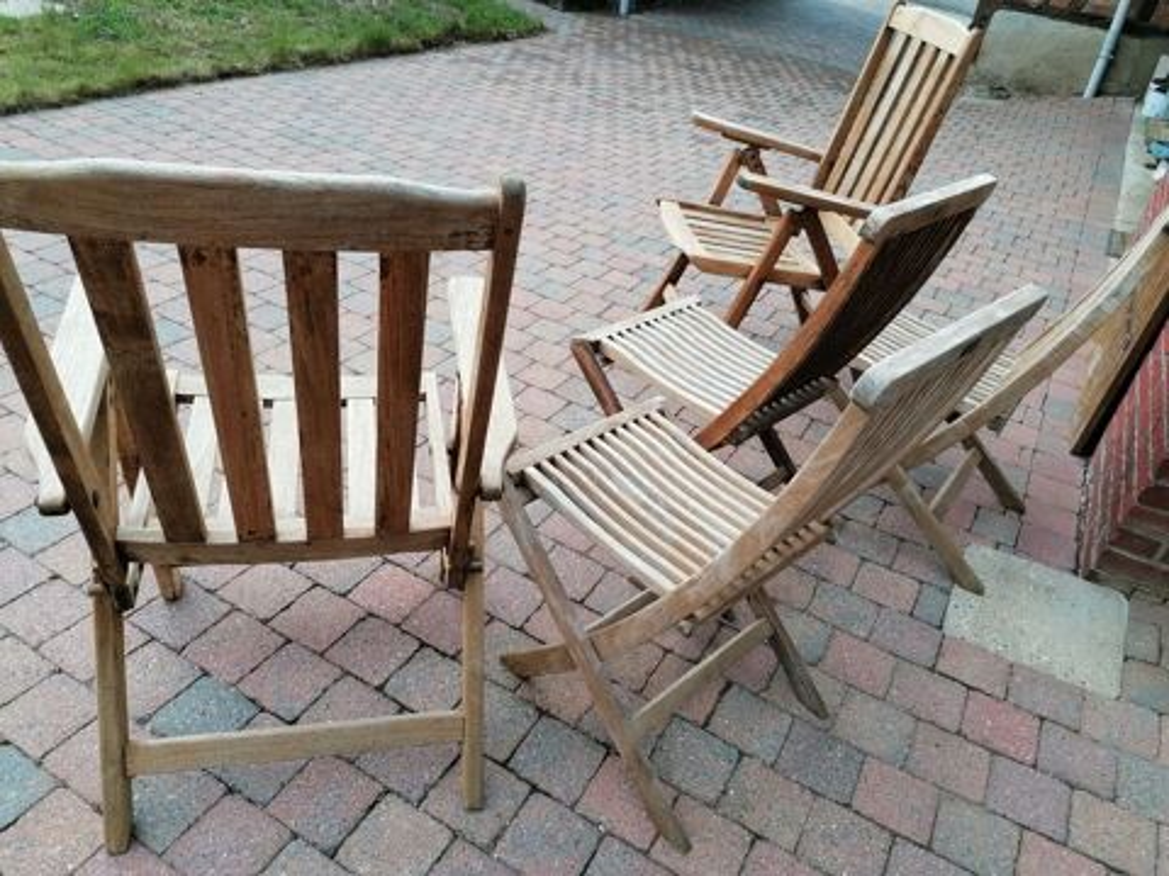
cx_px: 584
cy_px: 438
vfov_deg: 51.4
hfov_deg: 65.3
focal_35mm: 27
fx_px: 912
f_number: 1.8
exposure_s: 1/312
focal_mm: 4.75
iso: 50
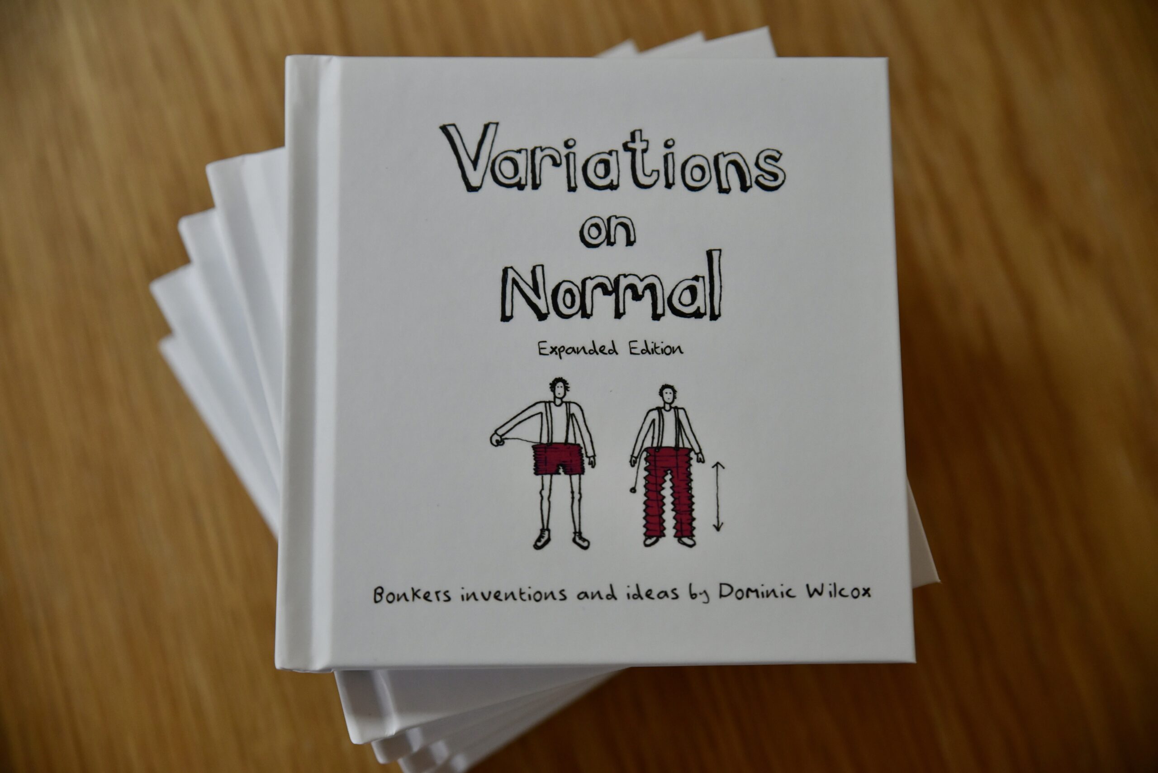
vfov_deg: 20.9
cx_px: 579
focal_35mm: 65
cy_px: 386
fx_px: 2092
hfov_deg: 30.9
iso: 1400
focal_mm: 65
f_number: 4
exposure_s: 1/200
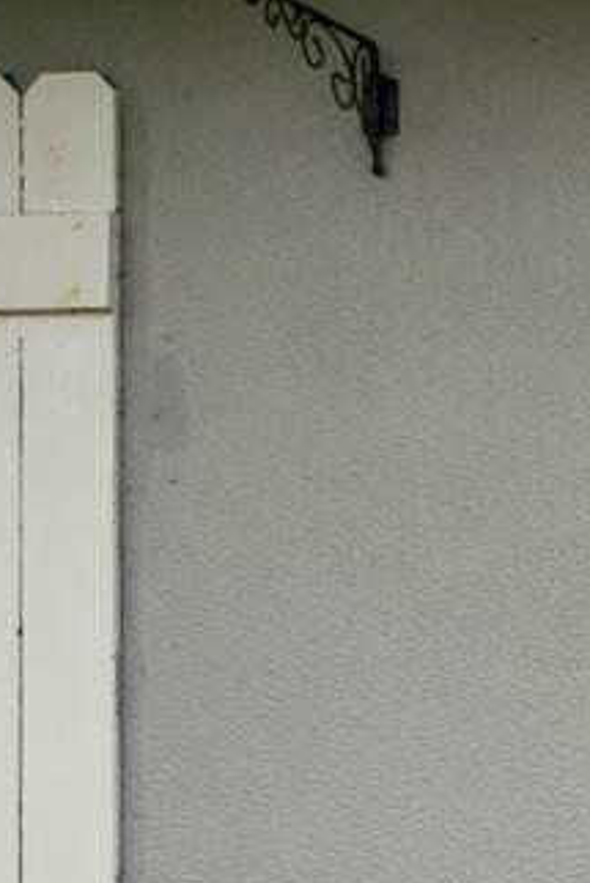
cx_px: 1893
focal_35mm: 164
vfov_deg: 12.2
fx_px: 4027
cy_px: 1152
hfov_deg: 7.2
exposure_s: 1/160
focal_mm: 33
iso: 200
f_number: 8
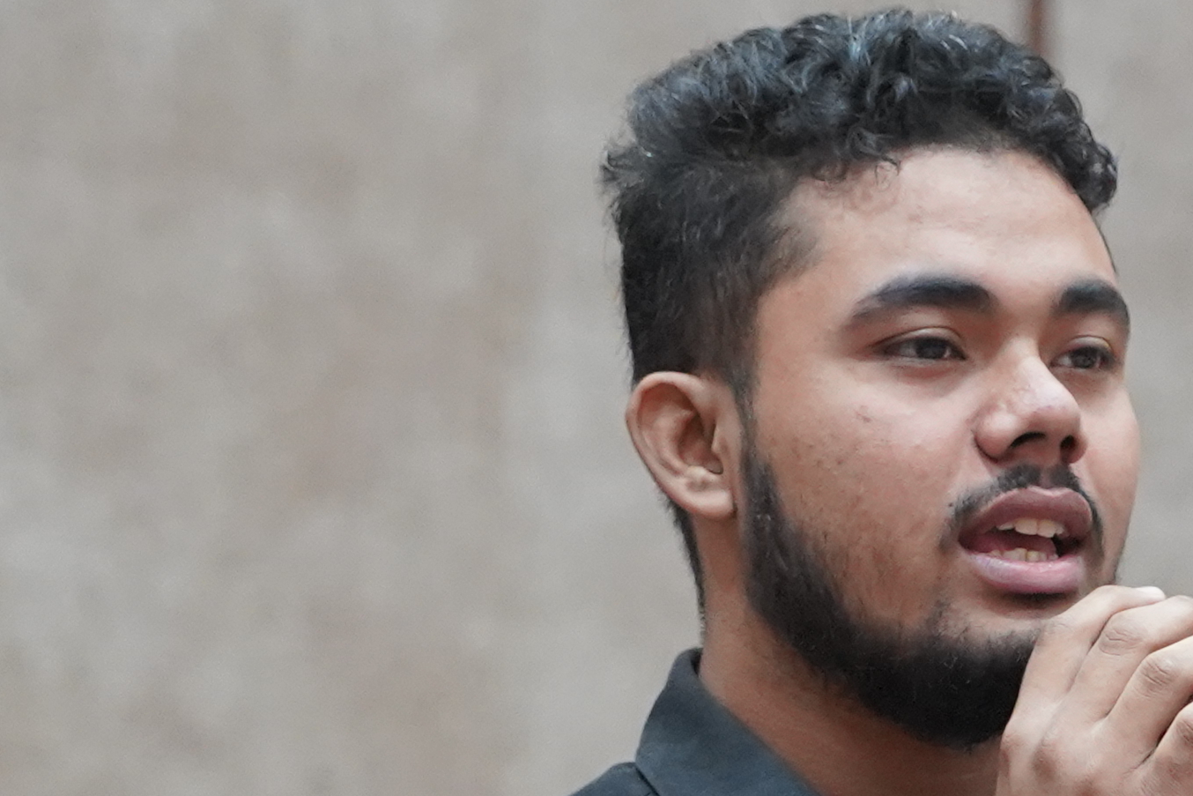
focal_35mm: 381
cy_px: 645
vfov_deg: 3.6
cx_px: 1081
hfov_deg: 5.4
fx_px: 12626
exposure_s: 1/160
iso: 4000
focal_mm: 86
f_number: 4
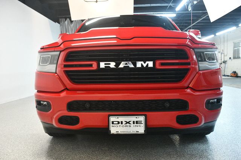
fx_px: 221
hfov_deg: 57.2
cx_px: 120
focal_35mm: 33
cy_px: 80
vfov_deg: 39.9
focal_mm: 22
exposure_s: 1/100
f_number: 3.5
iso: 3200
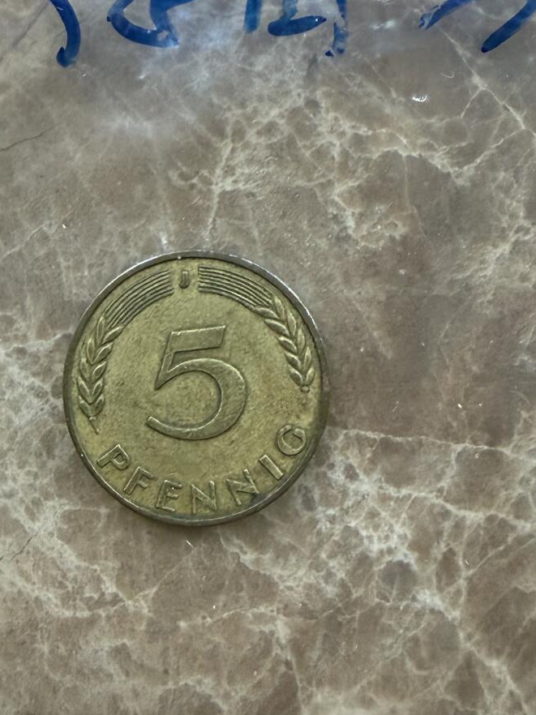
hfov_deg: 29.6
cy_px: 223
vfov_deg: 38.4
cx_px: 225
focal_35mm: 49
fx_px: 1012
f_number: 2.2
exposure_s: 1/99
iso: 160
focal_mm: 2.22
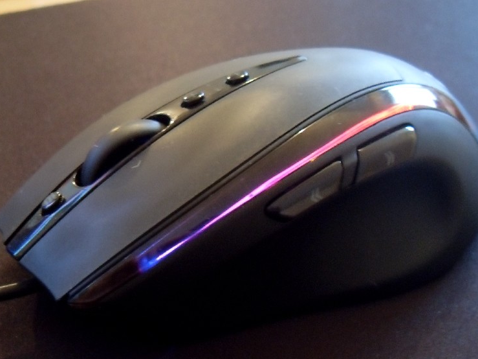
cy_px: 222
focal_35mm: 46
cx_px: 223
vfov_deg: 31.4
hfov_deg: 41.2
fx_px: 635
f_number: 2.8
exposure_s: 1
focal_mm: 6.3
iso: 200
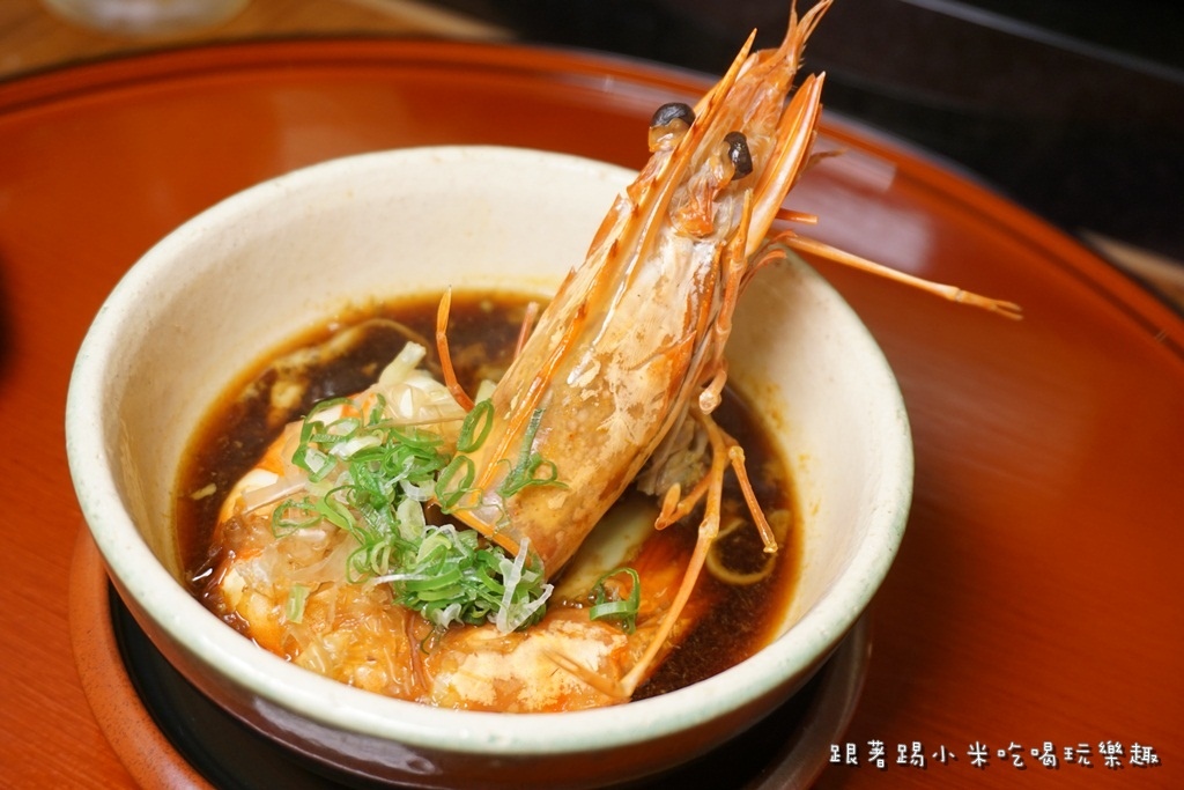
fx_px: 1332
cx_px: 592
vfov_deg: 33.0
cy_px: 395
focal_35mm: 40
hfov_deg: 47.9
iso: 400
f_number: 4.5
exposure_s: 1/60
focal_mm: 27
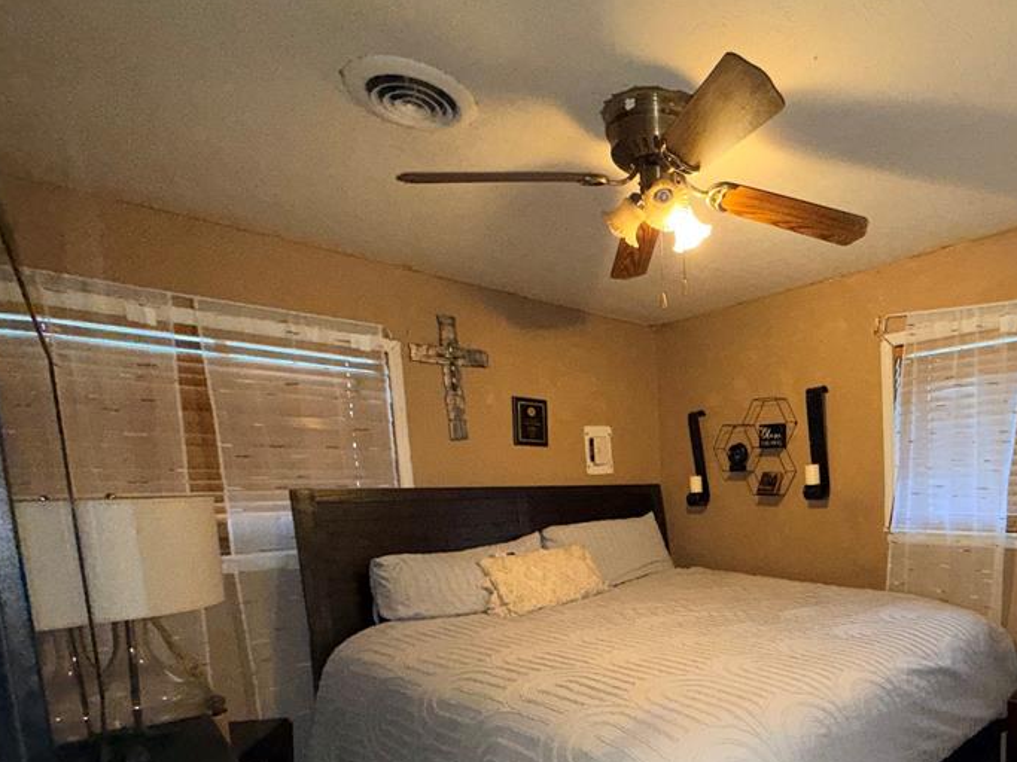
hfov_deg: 74.1
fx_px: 617
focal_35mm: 21
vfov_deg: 60.5
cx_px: 746
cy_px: 557
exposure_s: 1/60
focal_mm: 2.22
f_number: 2.2
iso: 200
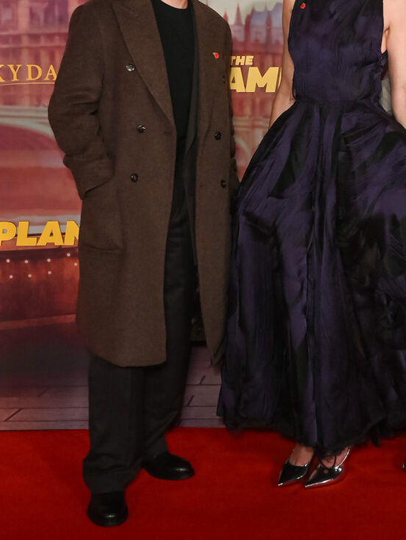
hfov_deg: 23.4
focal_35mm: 62
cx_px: 311
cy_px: 258
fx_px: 969
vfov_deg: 31.2
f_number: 5.6
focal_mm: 31
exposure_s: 1/200
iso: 1600
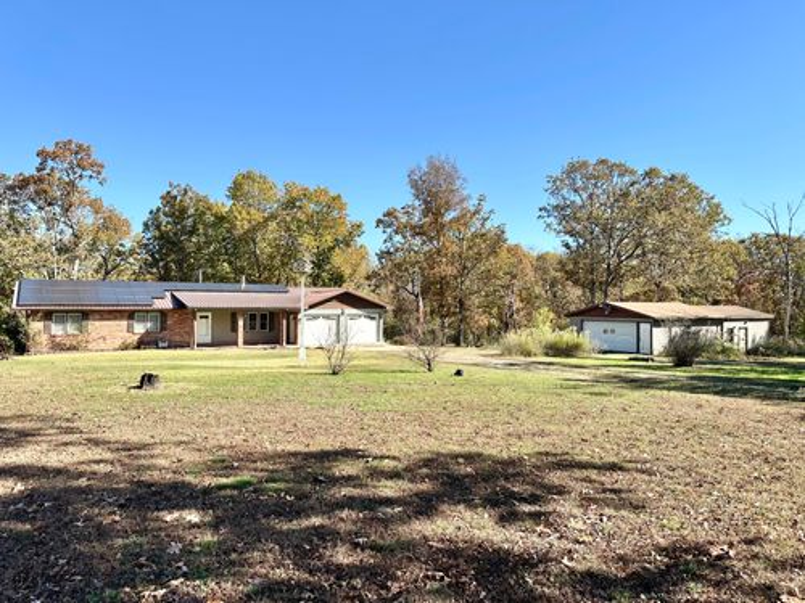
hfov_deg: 71.6
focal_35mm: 24
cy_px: 302
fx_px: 558
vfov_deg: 56.8
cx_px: 402
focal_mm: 6.86
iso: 80
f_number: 1.78
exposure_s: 1/2967
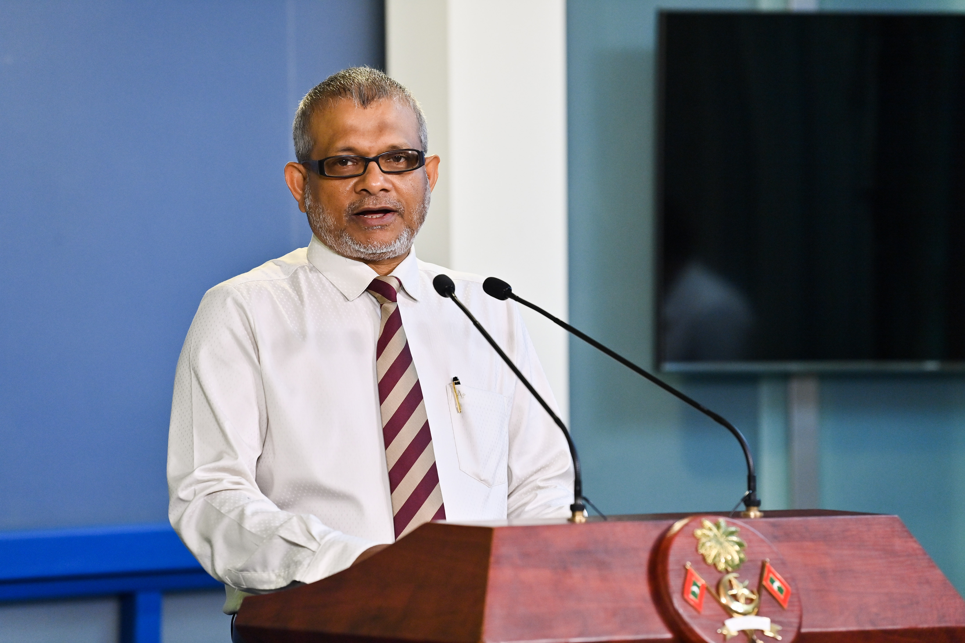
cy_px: 322
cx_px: 482
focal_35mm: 200
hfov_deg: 10.3
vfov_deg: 6.9
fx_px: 5361
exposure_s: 1/200
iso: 1600
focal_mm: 200
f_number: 4
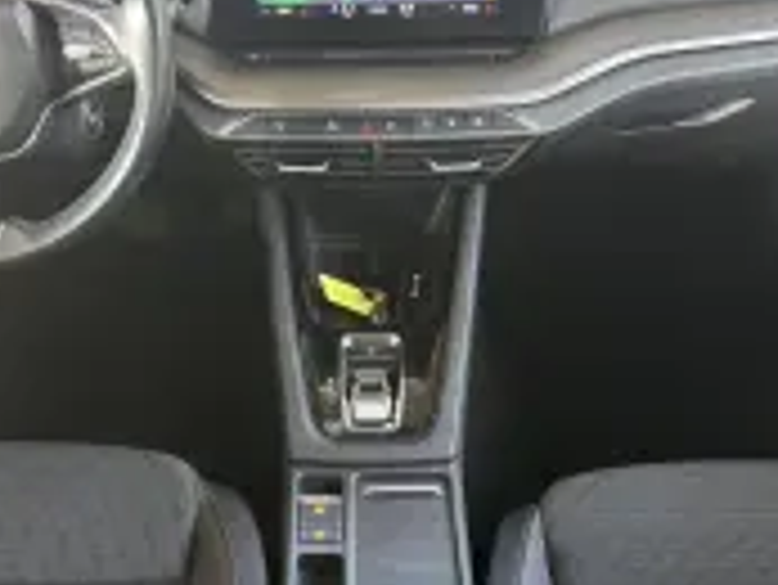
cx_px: 342
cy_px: 338
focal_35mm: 54
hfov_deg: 35.5
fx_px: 1215
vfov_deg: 27.0
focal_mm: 5.96
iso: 320
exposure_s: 1/60
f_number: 1.6
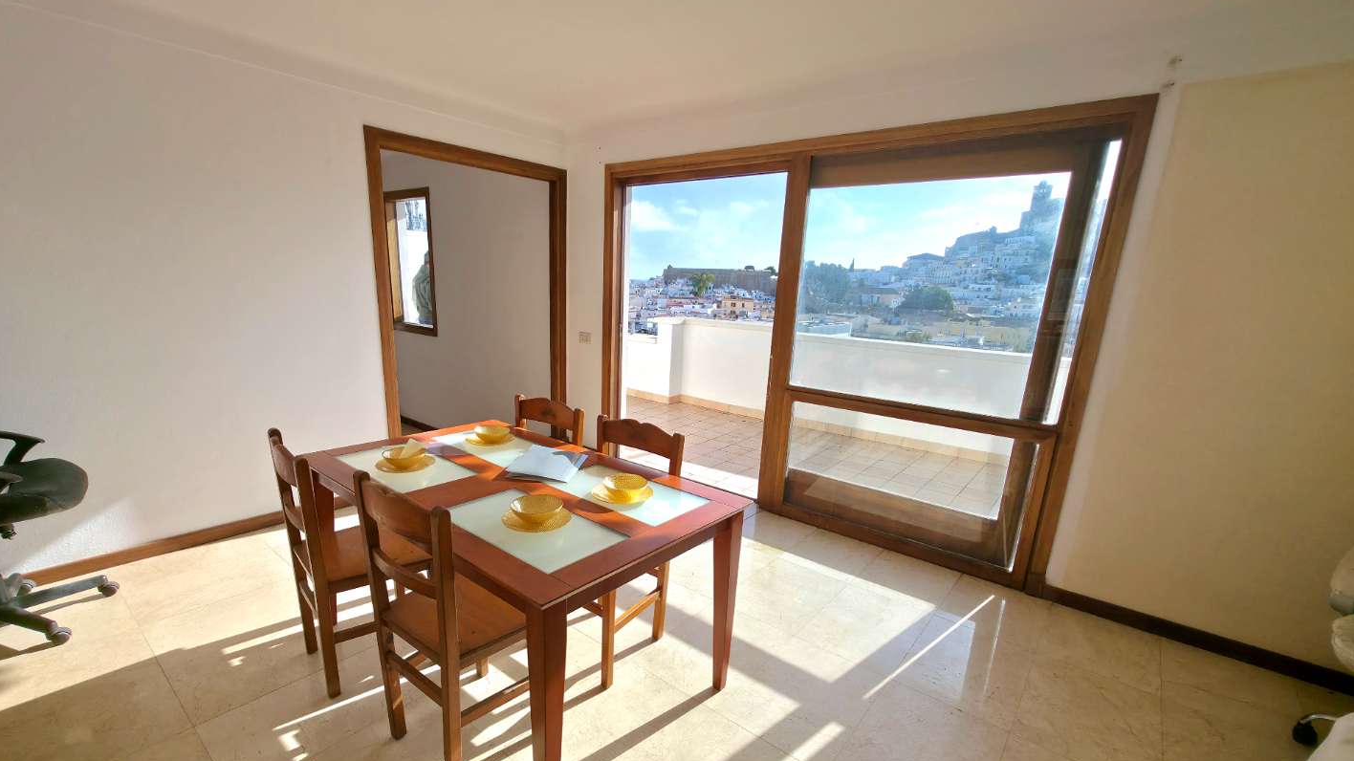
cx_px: 652
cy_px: 438
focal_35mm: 15
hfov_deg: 103.0
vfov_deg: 70.1
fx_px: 538
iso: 20
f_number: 1.9
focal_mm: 2.2
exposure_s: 1/5000
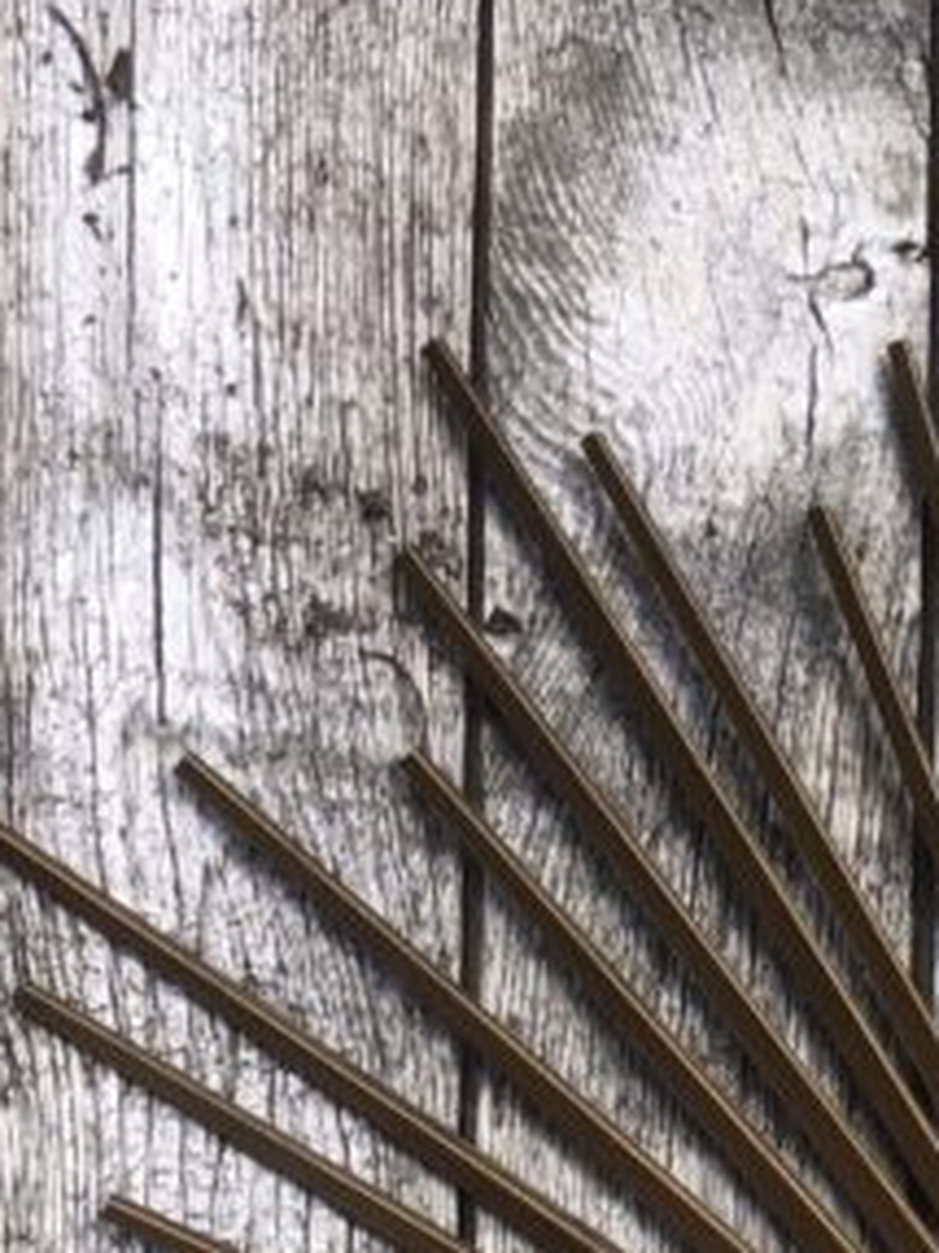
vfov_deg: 17.6
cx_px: 1192
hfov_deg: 14.2
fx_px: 3620
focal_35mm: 100
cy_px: 1904
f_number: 1.8
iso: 20
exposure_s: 1/1116
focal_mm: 4
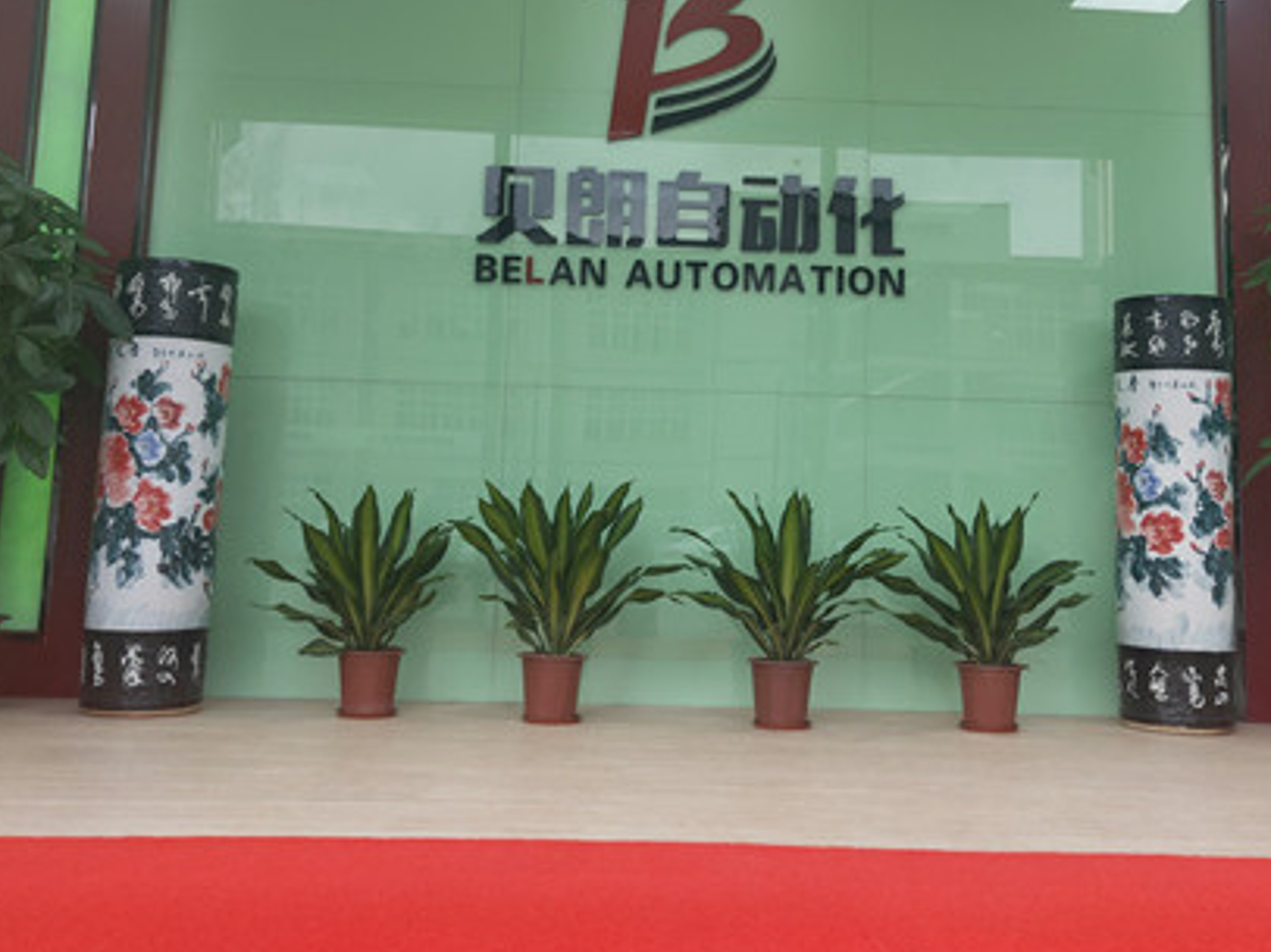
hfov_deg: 53.9
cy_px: 338
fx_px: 1248
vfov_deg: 41.4
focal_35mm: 34
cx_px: 692
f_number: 1.7
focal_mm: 3.97
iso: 180
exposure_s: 1/50
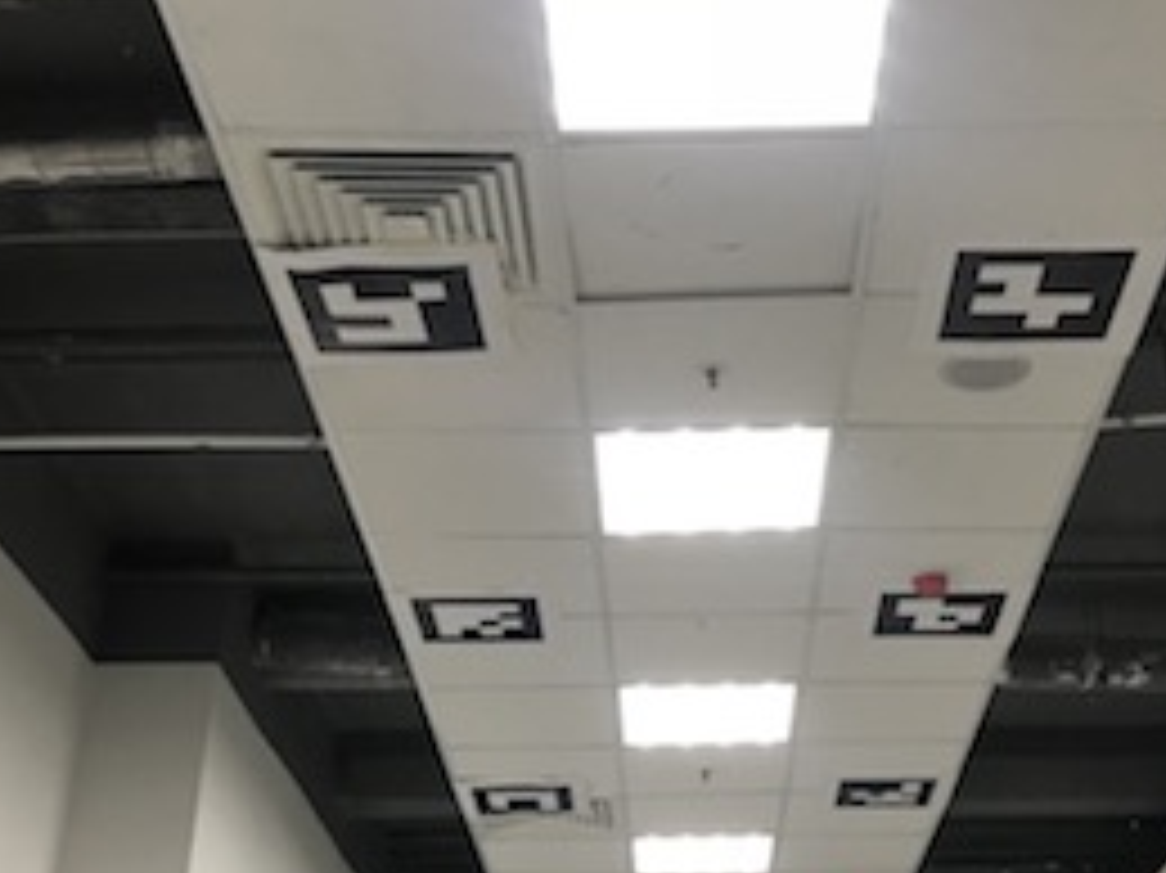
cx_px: 693
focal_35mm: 54
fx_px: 1818
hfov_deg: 35.4
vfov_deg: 26.8
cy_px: 254
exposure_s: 1/25
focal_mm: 3.99
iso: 32
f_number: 1.8
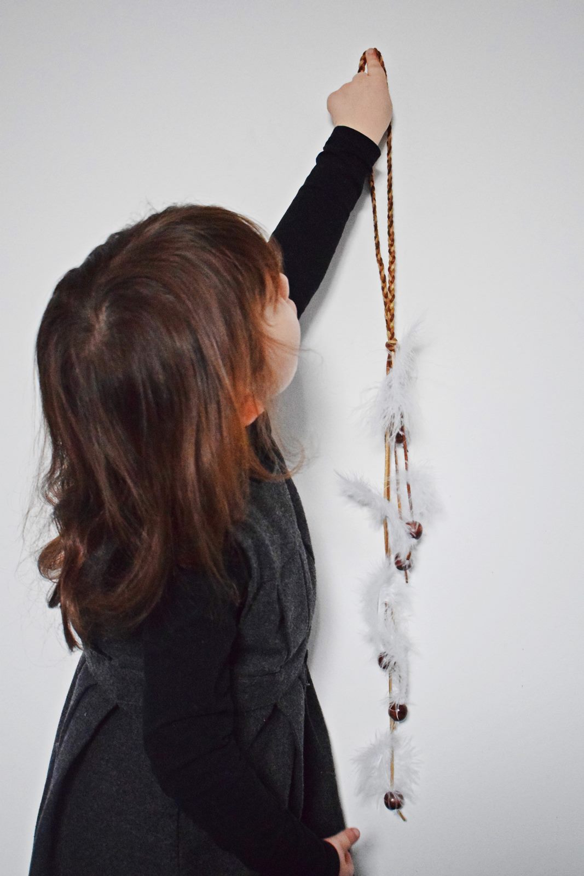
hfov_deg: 29.9
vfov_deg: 43.6
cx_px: 292
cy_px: 438
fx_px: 1095
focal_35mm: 45
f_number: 4.2
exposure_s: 1/60
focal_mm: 30
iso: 5000
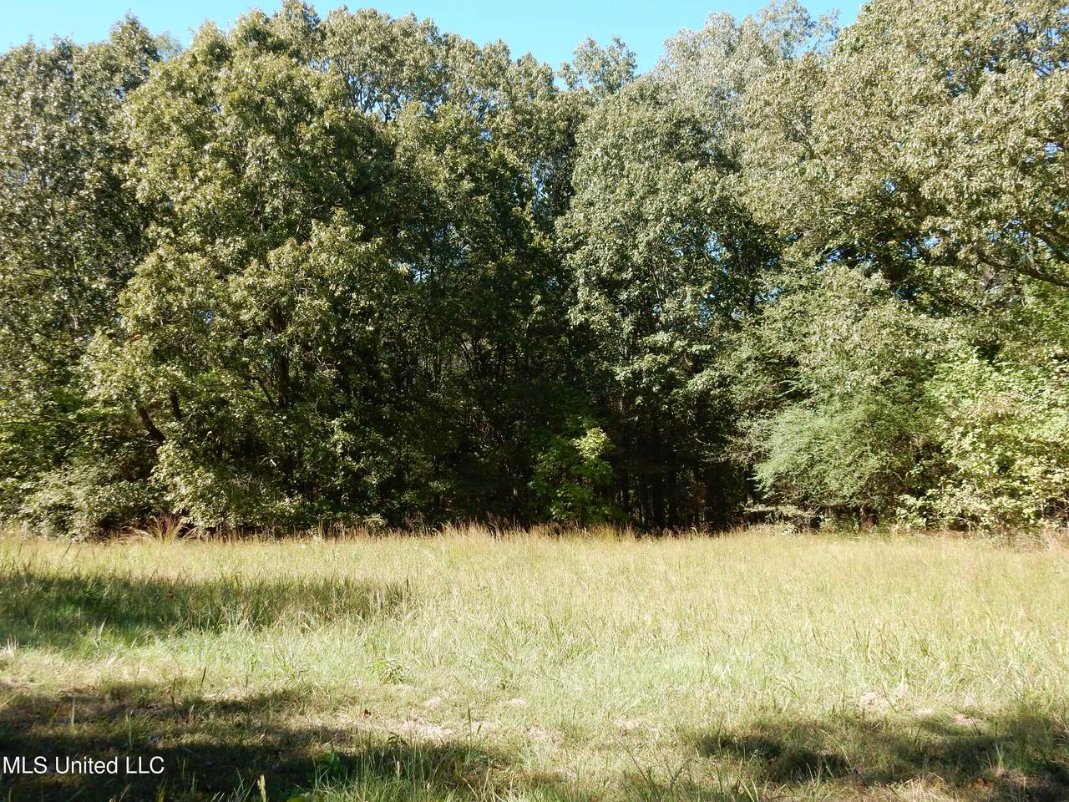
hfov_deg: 51.4
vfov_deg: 39.7
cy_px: 401
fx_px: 1112
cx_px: 534
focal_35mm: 36
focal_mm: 6.4
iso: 125
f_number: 4
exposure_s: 1/250
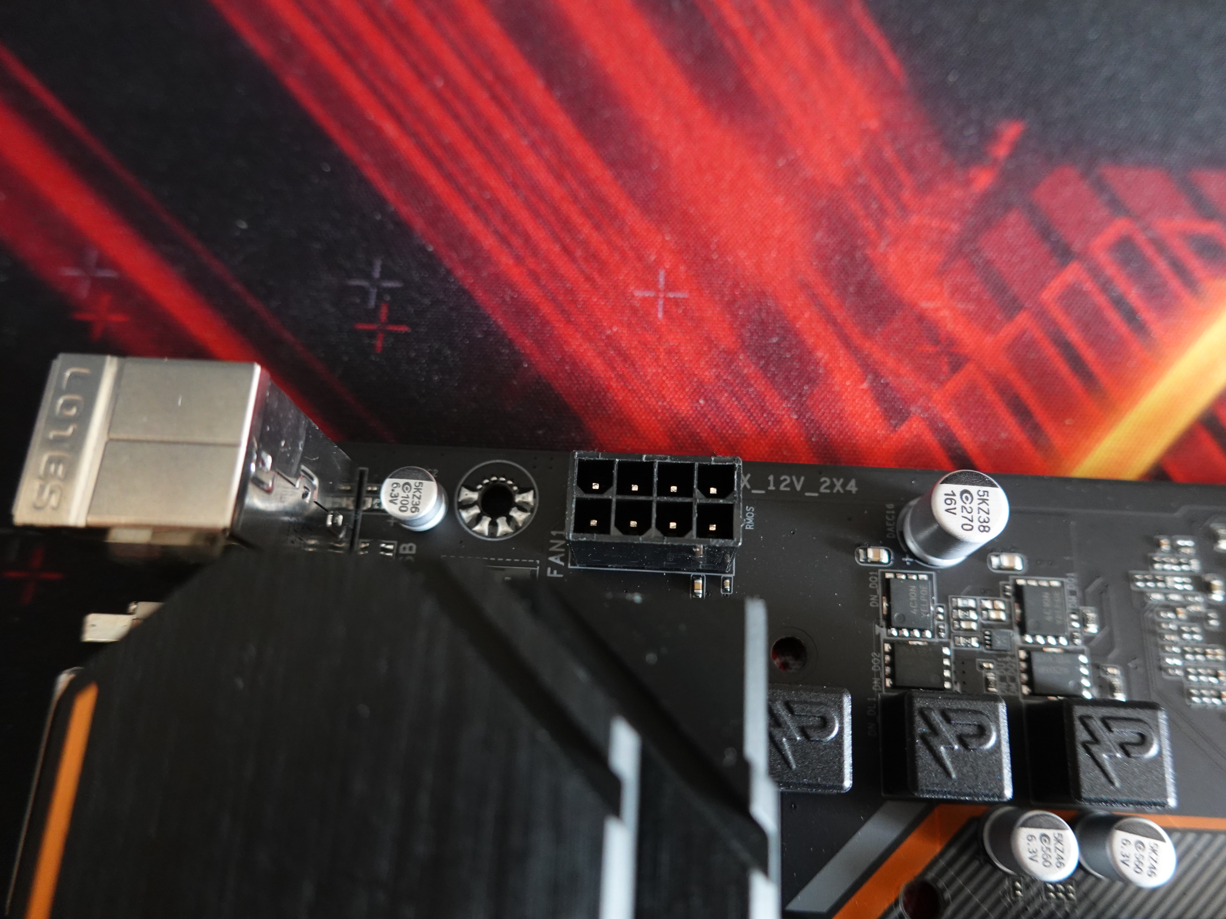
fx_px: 921
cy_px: 460
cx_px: 647
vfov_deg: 53.1
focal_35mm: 26
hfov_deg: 67.3
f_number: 2.8
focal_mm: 9
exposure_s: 1/13
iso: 800
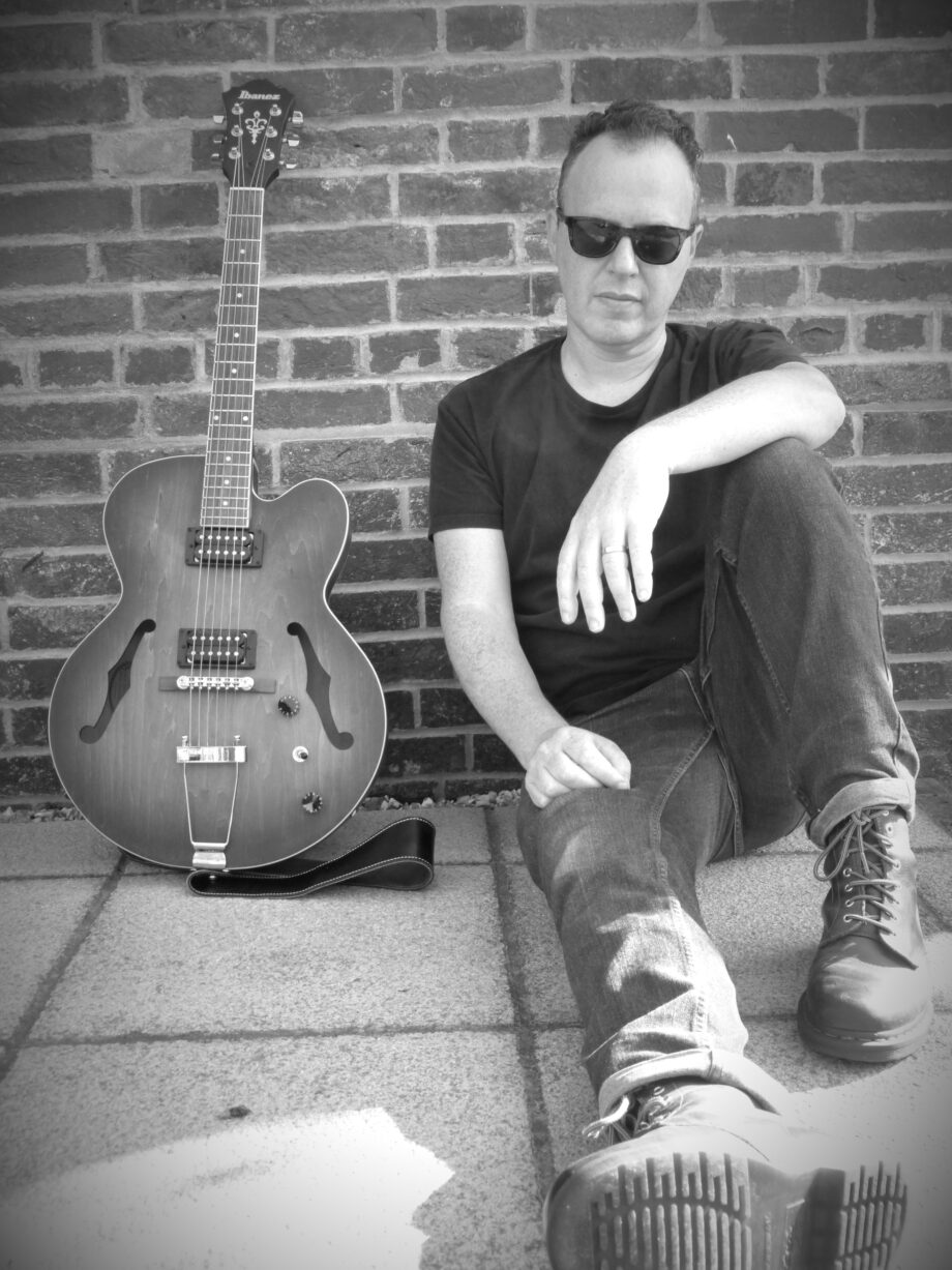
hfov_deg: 36.0
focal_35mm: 40
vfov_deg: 46.8
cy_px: 635
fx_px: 1467
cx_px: 476
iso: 100
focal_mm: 7.1
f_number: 4
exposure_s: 1/100
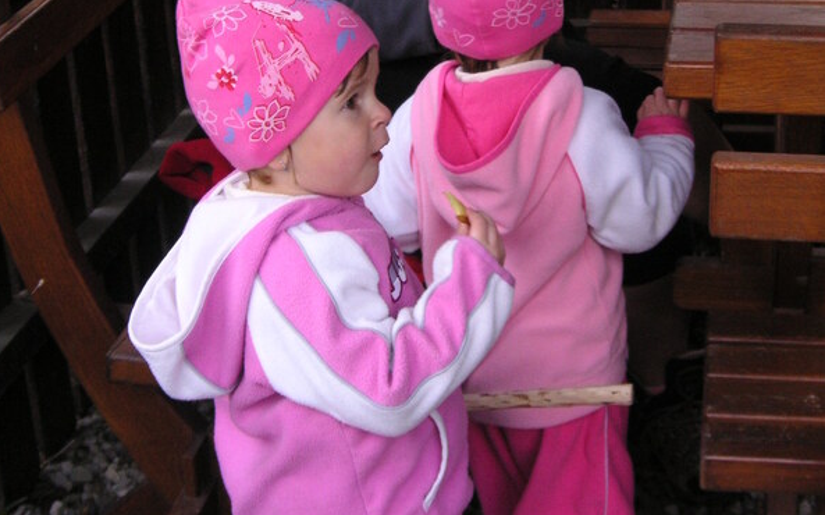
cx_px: 412
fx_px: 1865
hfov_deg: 24.9
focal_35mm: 83
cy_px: 84
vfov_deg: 15.6
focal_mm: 9.6
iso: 80
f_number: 3.7
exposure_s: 1/60
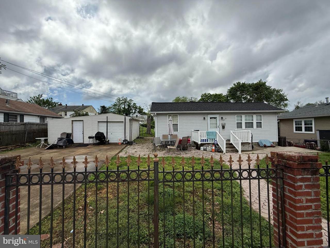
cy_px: 124
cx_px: 165
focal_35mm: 14
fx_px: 133
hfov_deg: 102.1
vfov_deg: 85.7
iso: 50
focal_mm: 2.22
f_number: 2.2
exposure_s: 1/3125
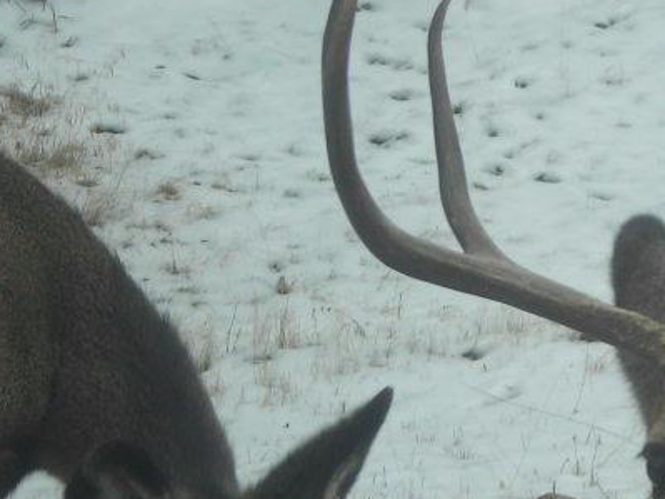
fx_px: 5723
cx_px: 625
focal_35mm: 298
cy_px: 330
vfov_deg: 5.0
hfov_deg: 6.6
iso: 50
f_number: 5.3
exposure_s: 1/81.4
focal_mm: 19.2
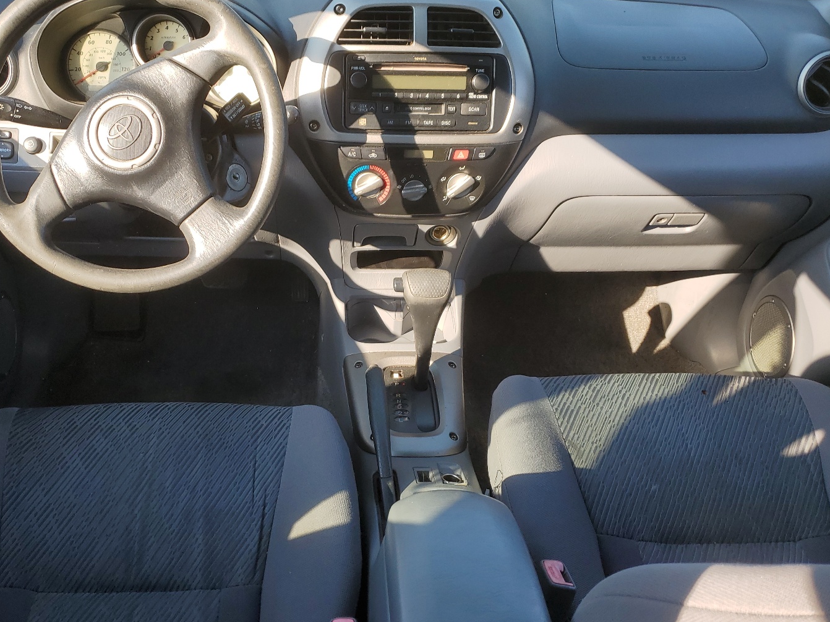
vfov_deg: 45.4
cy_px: 309
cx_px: 347
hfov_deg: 58.0
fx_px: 743
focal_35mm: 31
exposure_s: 1/476
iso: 50
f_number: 1.5
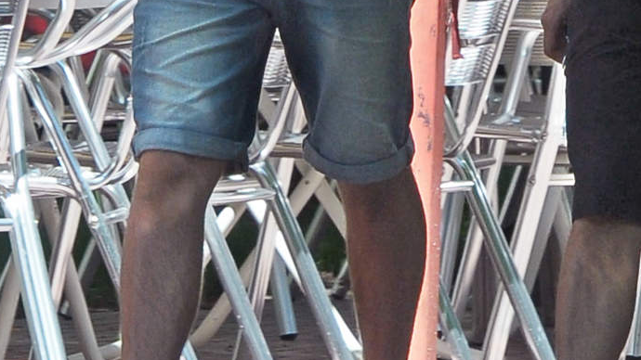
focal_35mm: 676
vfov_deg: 1.8
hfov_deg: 3.2
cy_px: -113
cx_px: 457
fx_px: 11495
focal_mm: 165
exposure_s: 1/250
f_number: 7.1
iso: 400
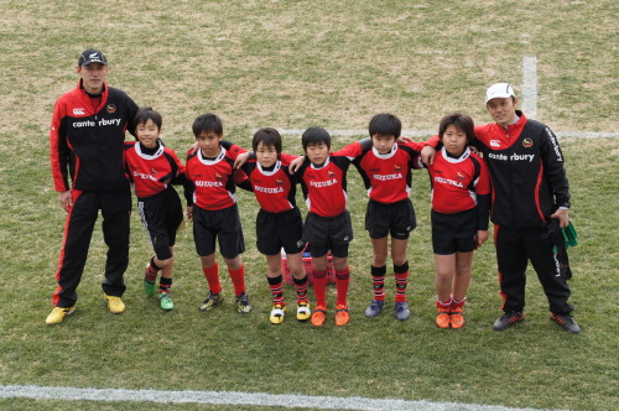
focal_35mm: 82
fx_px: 1417
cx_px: 310
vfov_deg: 16.5
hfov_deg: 24.6
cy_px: 206
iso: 400
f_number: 11
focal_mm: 55
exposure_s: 1/125
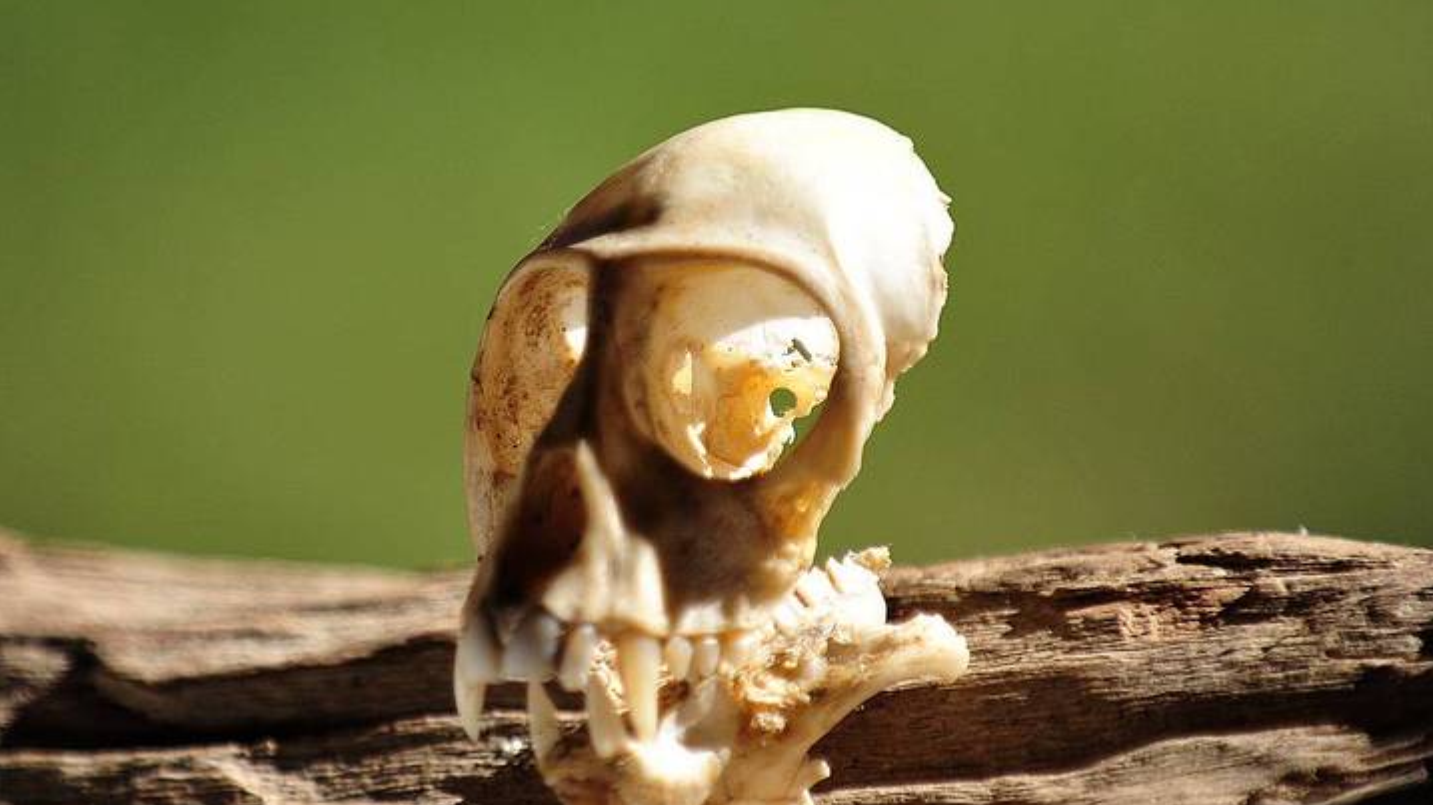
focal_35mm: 221
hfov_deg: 9.8
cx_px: 717
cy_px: 431
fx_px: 8396
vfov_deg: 5.5
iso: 1000
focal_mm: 210
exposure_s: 1/2500
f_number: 4.8
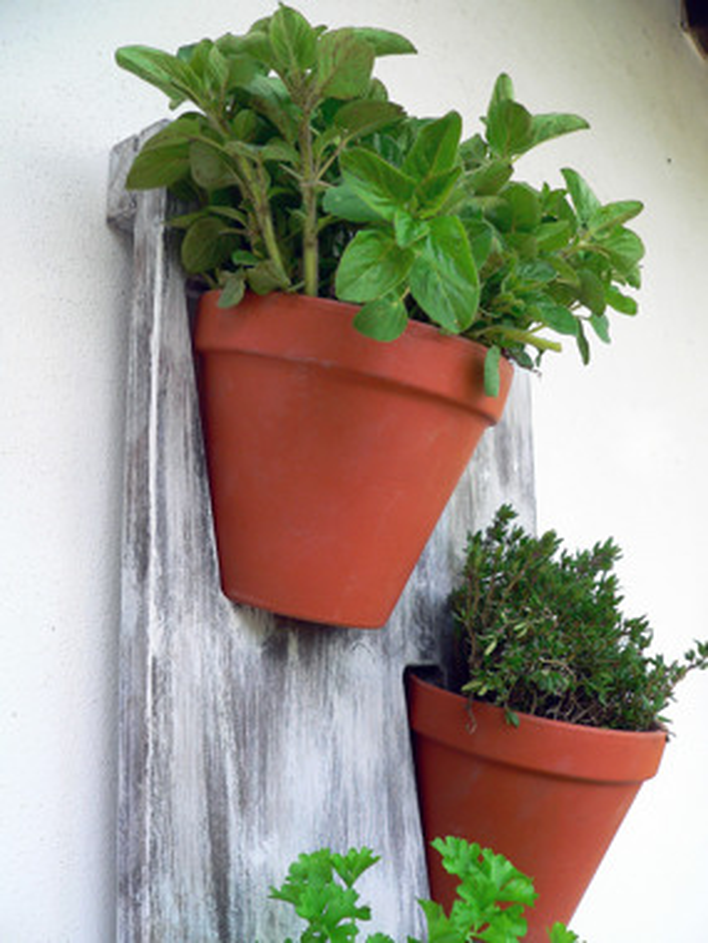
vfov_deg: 51.4
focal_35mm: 36
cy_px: 472
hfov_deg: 39.7
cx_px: 354
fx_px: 982
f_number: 2.8
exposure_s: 1/60
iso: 150
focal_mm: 6
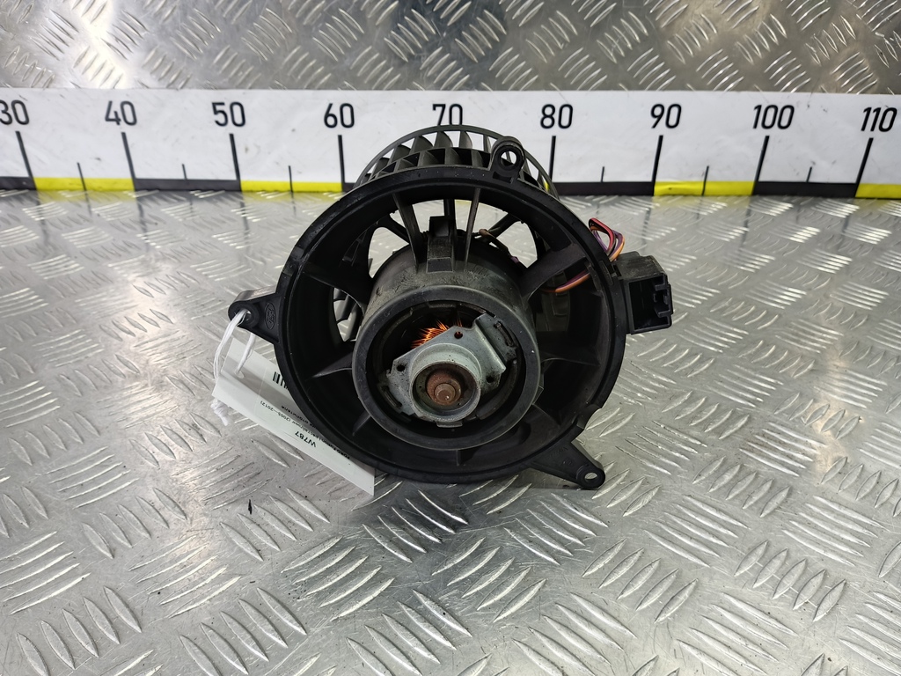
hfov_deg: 73.9
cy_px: 338
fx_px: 599
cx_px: 450
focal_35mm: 23
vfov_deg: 58.9
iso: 197
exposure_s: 1/33.3
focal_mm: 4.11
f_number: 1.6
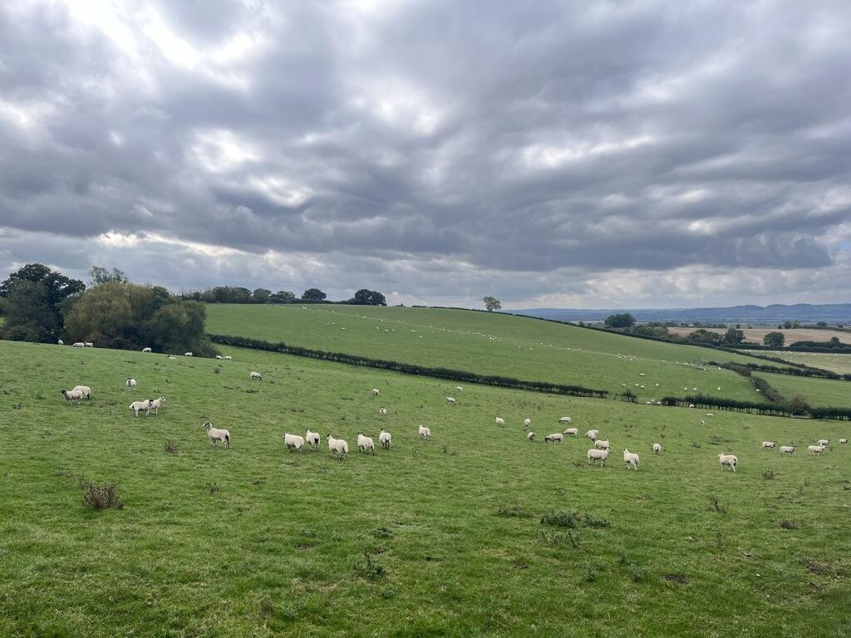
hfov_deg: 67.3
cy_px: 319
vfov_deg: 53.1
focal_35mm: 26
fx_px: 639
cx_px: 426
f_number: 1.6
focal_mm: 5.1
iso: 50
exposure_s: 1/1163
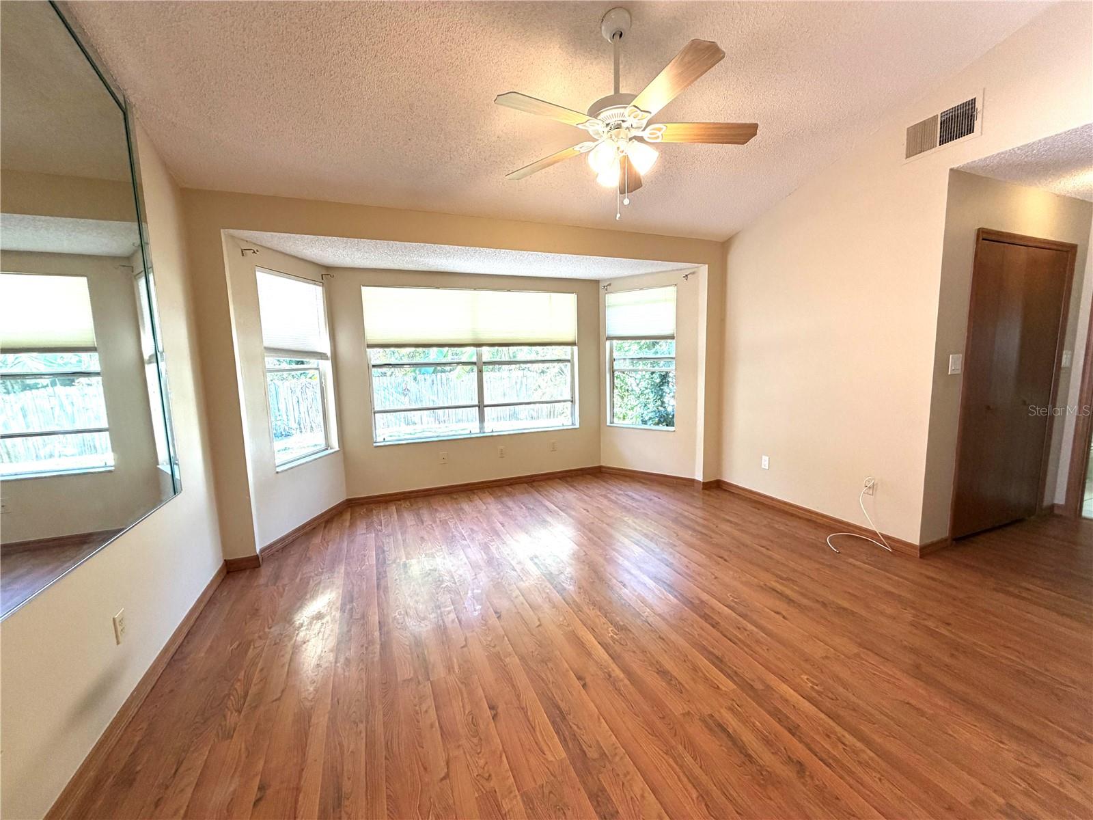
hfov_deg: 102.1
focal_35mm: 14
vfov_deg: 85.7
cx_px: 546
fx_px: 442
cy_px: 410
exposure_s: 1/120
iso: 200
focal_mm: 2.22
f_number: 2.2
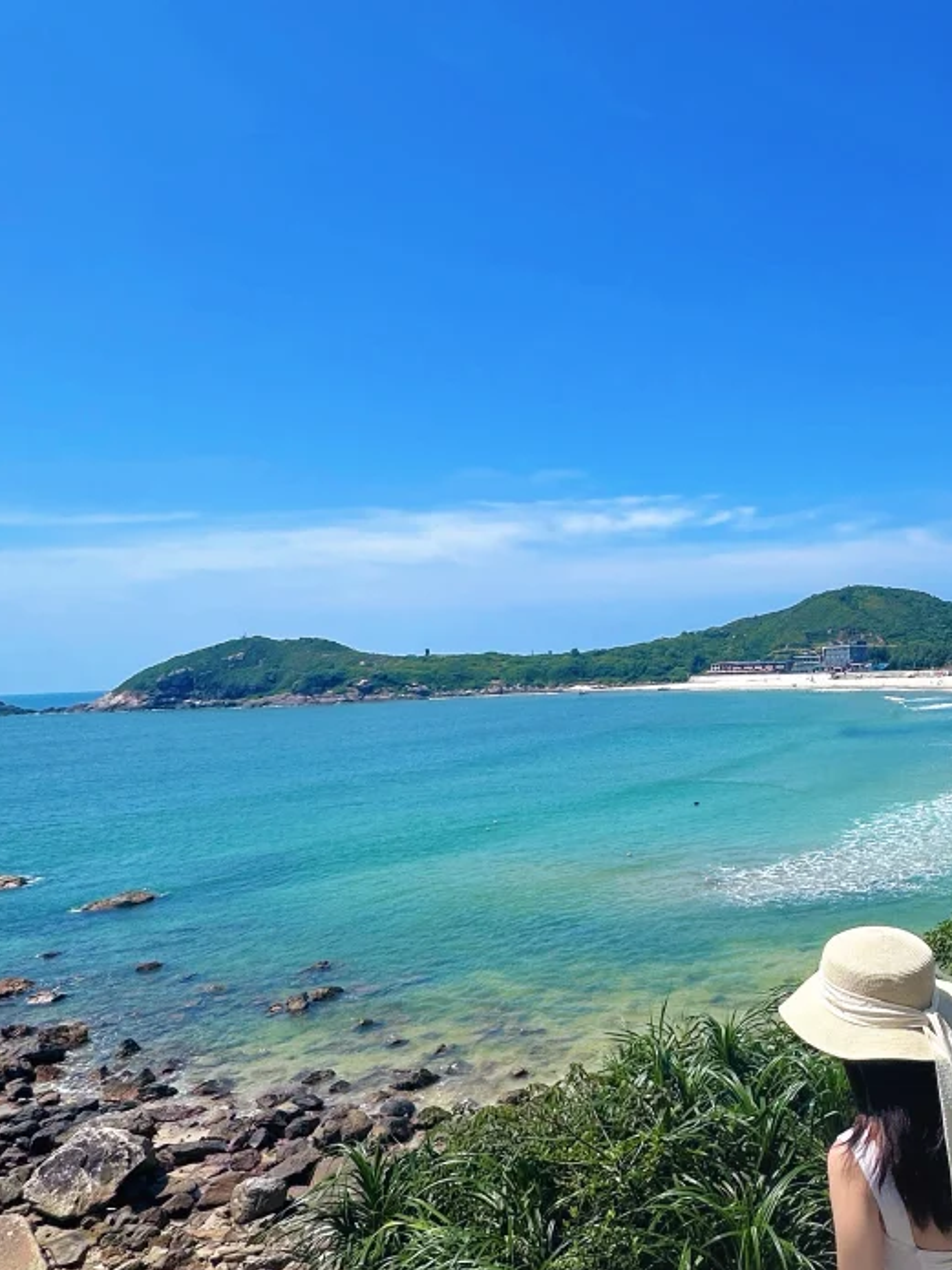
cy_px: 714
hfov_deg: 45.0
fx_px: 1064
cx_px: 804
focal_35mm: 29
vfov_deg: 61.5
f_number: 2.2
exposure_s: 1/2564
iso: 40
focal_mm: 2.22
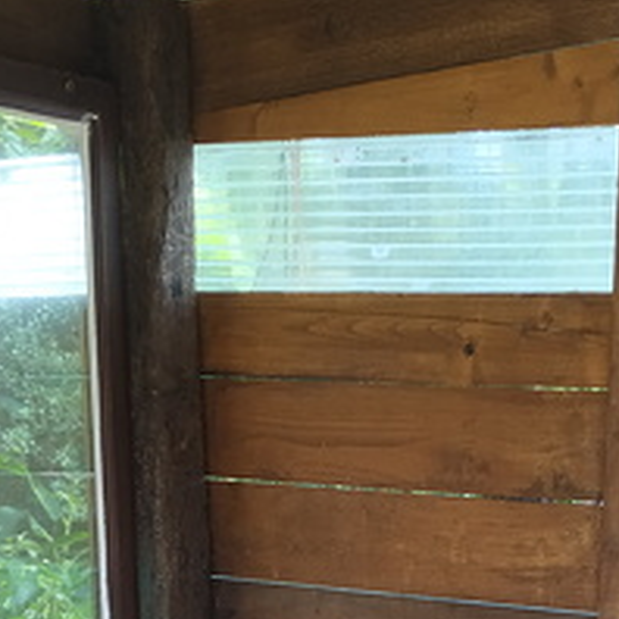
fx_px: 1639
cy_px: 819
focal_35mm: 81
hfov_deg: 21.3
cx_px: 417
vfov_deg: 19.6
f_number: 1.9
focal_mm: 3.94
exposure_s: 1/100
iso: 250
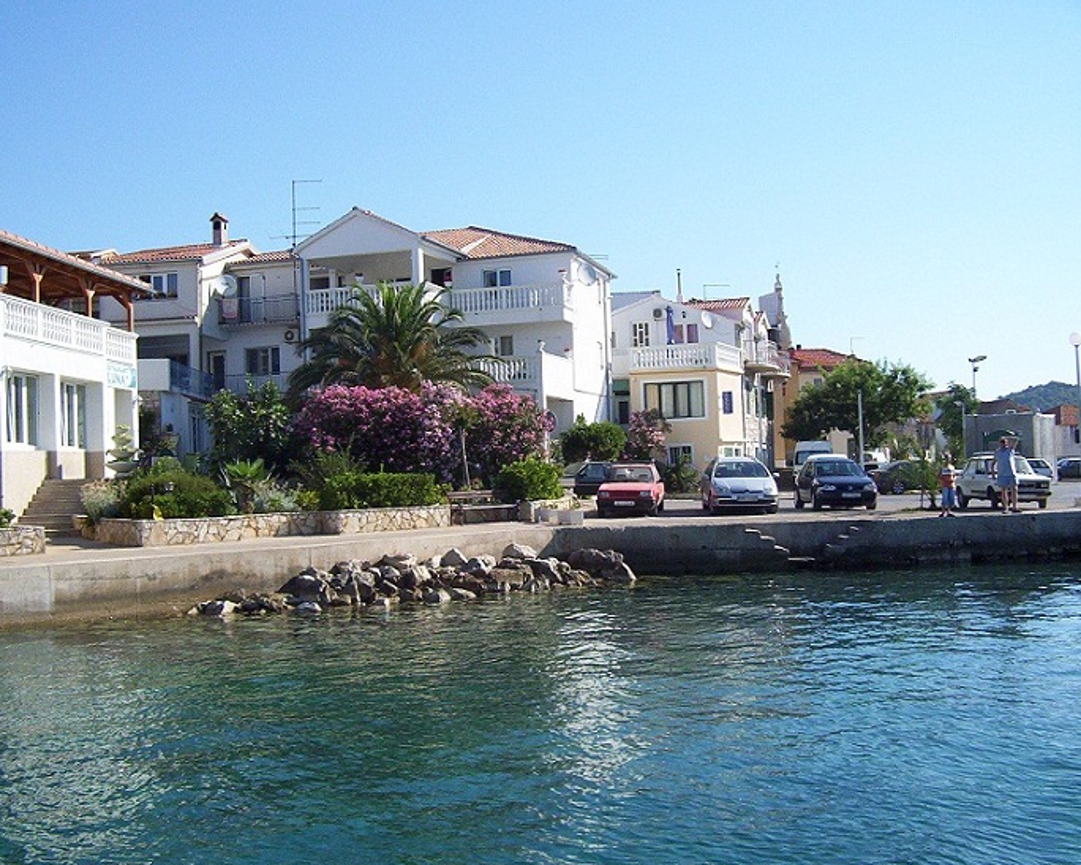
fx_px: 1312
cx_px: 532
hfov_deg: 44.8
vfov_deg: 36.5
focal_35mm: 41
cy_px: 437
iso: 100
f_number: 3.84
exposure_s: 1/1272
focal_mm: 5.26
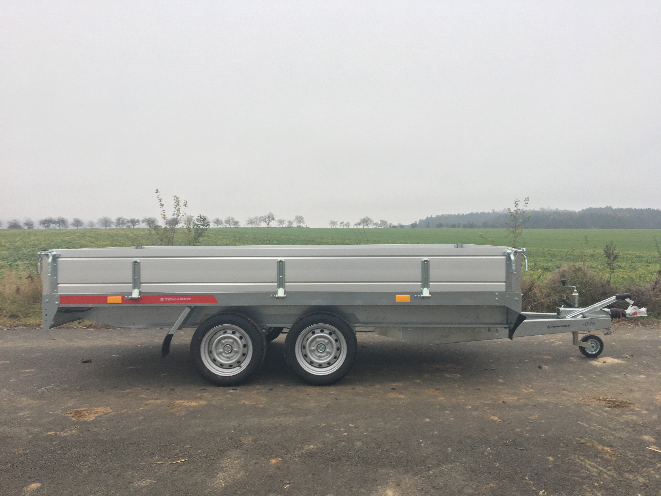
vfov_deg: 48.2
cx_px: 330
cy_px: 248
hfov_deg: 61.7
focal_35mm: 29
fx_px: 554
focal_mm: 4.15
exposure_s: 1/100
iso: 40
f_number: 2.2
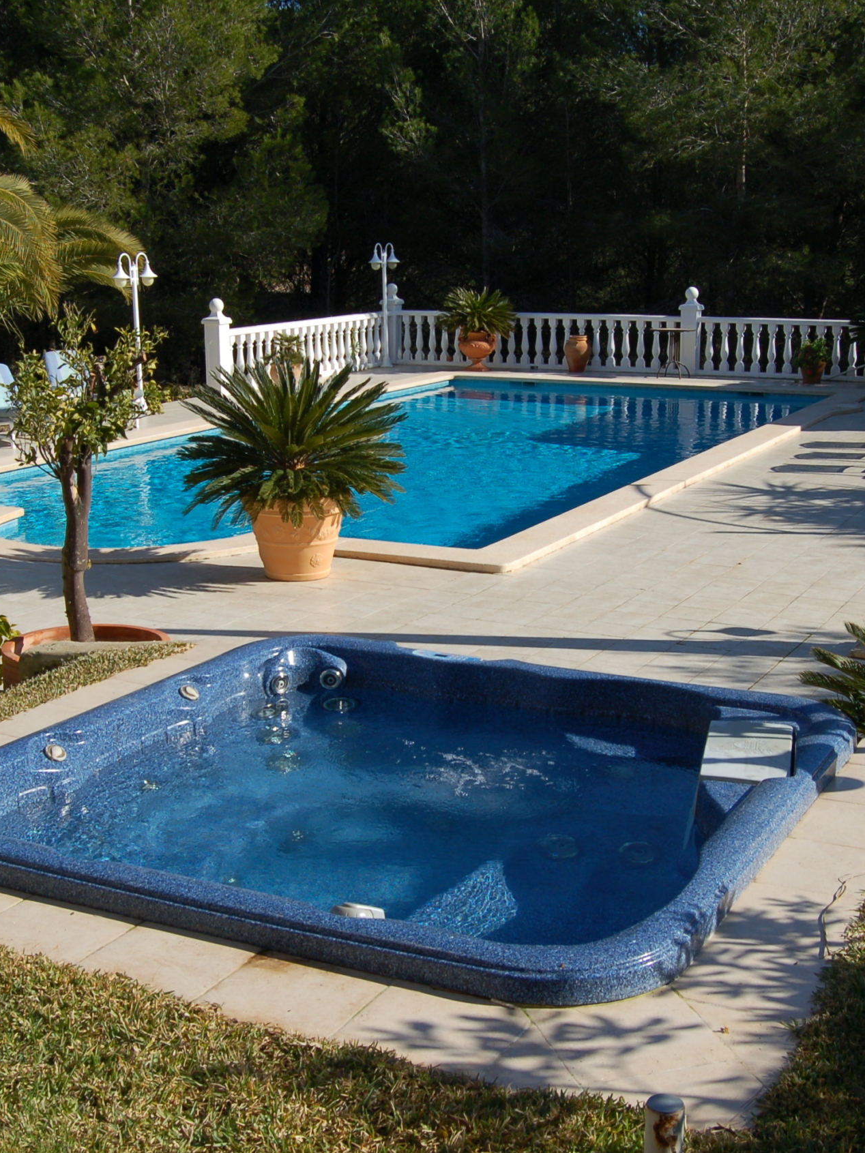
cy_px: 574
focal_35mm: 48
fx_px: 1599
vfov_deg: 39.7
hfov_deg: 30.3
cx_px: 428
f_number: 9
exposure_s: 1/320
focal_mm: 22
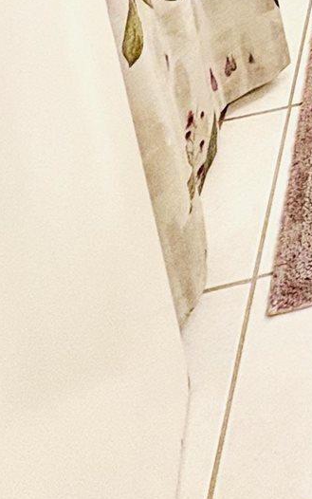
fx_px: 884
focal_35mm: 65
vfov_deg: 20.5
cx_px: 696
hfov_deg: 14.7
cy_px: -431
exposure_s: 1/120
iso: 250
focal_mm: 2.22
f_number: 2.2
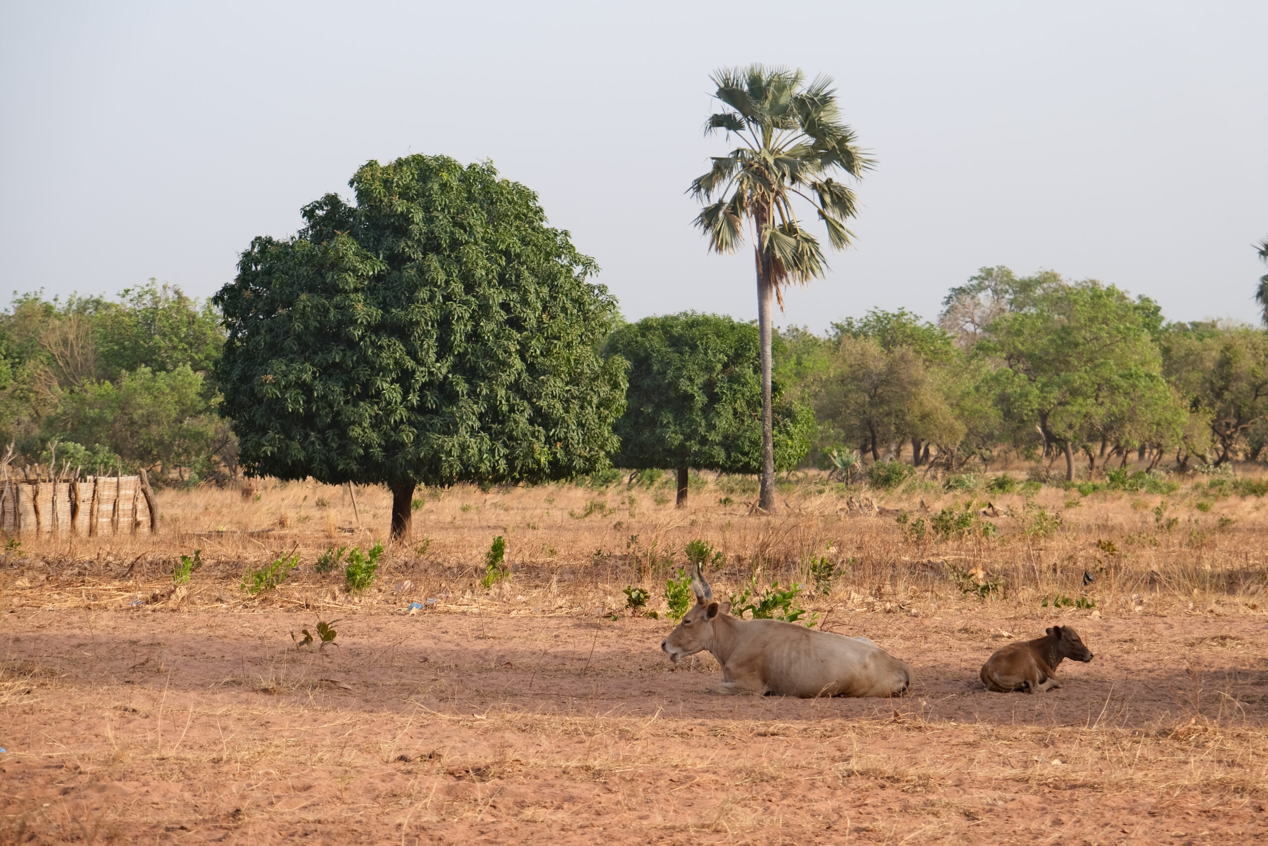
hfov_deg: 17.1
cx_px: 634
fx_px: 4227
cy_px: 423
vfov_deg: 11.4
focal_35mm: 120
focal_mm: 80
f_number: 5
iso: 160
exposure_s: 1/220
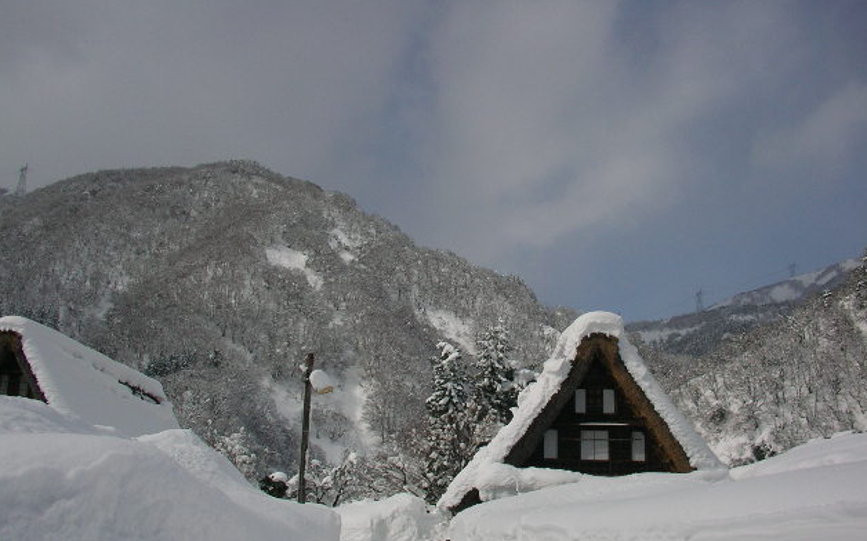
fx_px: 945
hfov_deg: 49.3
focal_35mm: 40
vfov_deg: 31.9
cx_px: 436
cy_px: 316
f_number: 6.9
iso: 50
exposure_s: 1/2000
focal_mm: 5.7
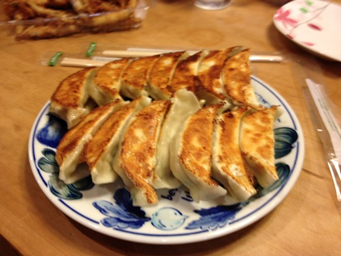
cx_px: 170
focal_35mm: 35
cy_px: 128
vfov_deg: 40.7
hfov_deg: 52.6
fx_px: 345
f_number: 2.4
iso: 100
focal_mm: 4.28
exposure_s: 1/20
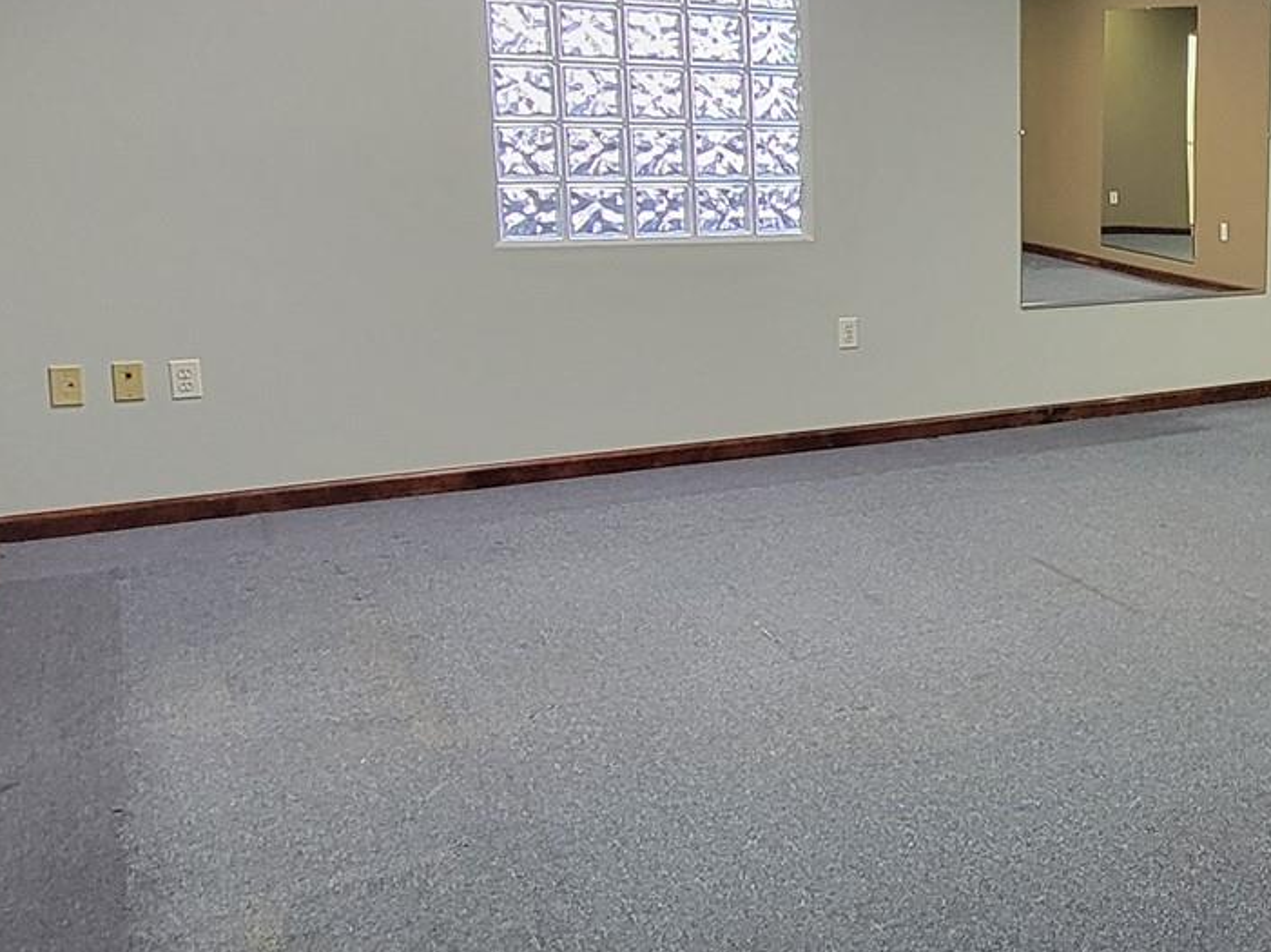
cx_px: 1434
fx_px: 1395
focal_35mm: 38
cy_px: 357
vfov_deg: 37.5
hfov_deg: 39.1
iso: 320
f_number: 2.2
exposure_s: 1/30
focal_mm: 2.2
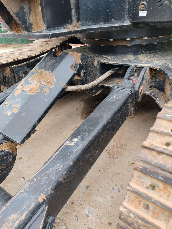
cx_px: 86
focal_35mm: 27
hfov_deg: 51.4
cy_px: 114
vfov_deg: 65.3
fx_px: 179
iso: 80
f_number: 1.9
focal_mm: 6.12
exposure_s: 1/100
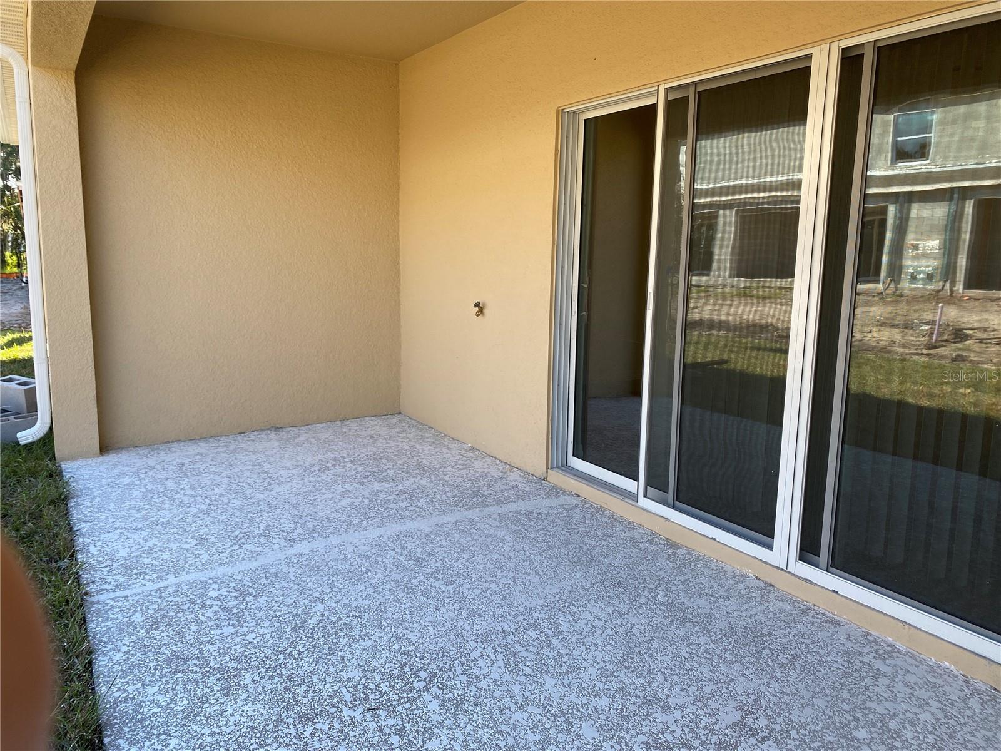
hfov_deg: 67.3
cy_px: 376
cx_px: 500
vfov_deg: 53.1
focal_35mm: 26
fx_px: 752
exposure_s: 1/273
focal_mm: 4.25
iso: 32
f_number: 1.8
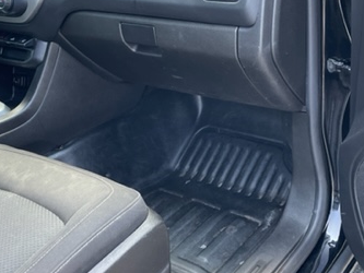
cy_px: 128
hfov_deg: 37.8
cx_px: 239
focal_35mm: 50
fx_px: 526
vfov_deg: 29.1
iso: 100
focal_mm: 4.2
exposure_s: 1/121
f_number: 1.6
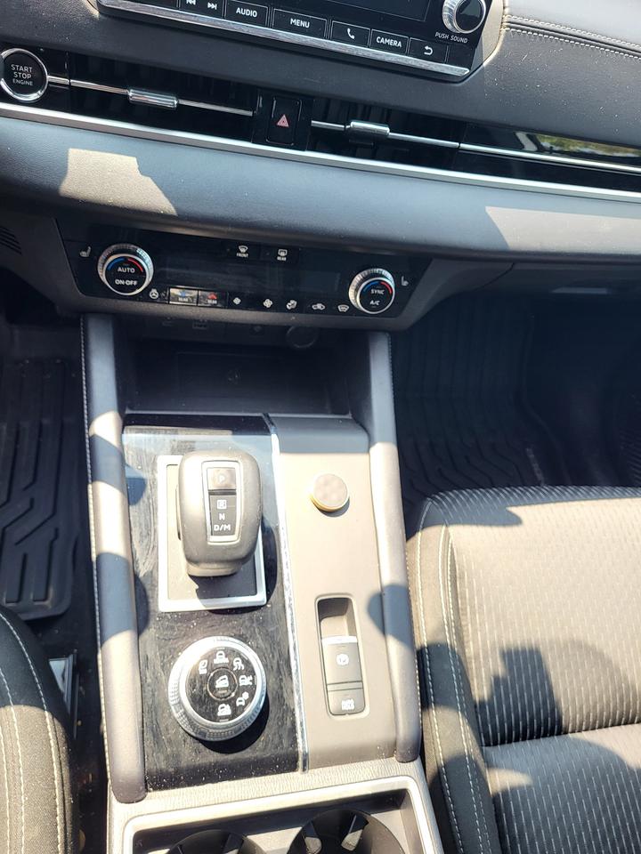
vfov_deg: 67.3
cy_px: 427
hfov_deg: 53.1
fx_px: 642
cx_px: 320
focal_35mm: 26
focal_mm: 5.4
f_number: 1.8
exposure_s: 1/125
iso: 40
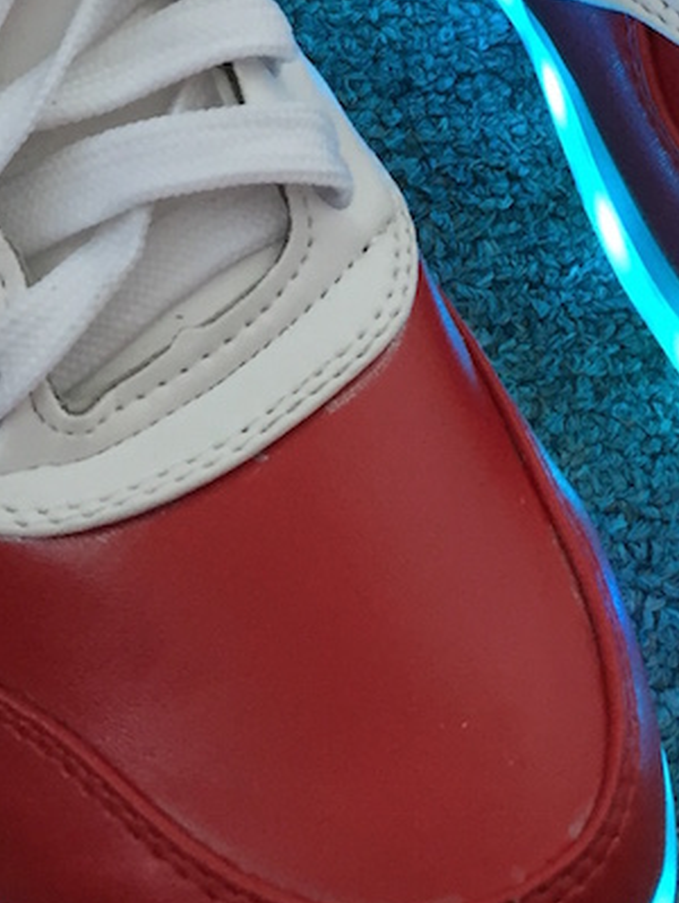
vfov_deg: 20.7
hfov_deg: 16.3
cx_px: 403
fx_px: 2376
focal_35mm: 91
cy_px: -40
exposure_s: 1/30
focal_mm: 4.15
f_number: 2.2
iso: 100
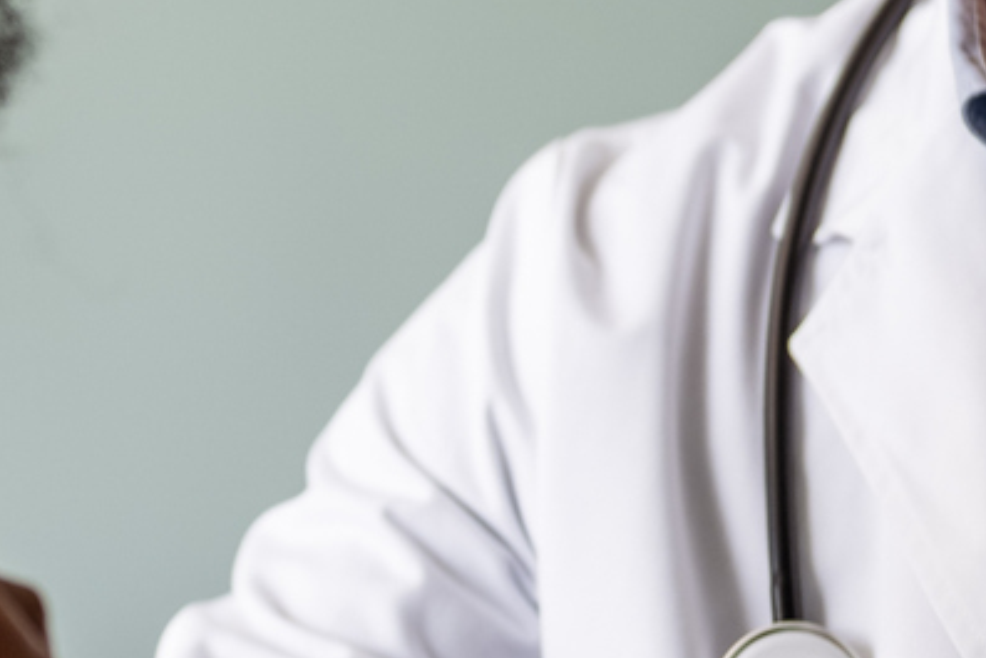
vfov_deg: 5.1
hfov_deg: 7.7
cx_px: 125
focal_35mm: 267
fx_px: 7315
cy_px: 524
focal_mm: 50
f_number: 1.2
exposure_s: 1/640
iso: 100
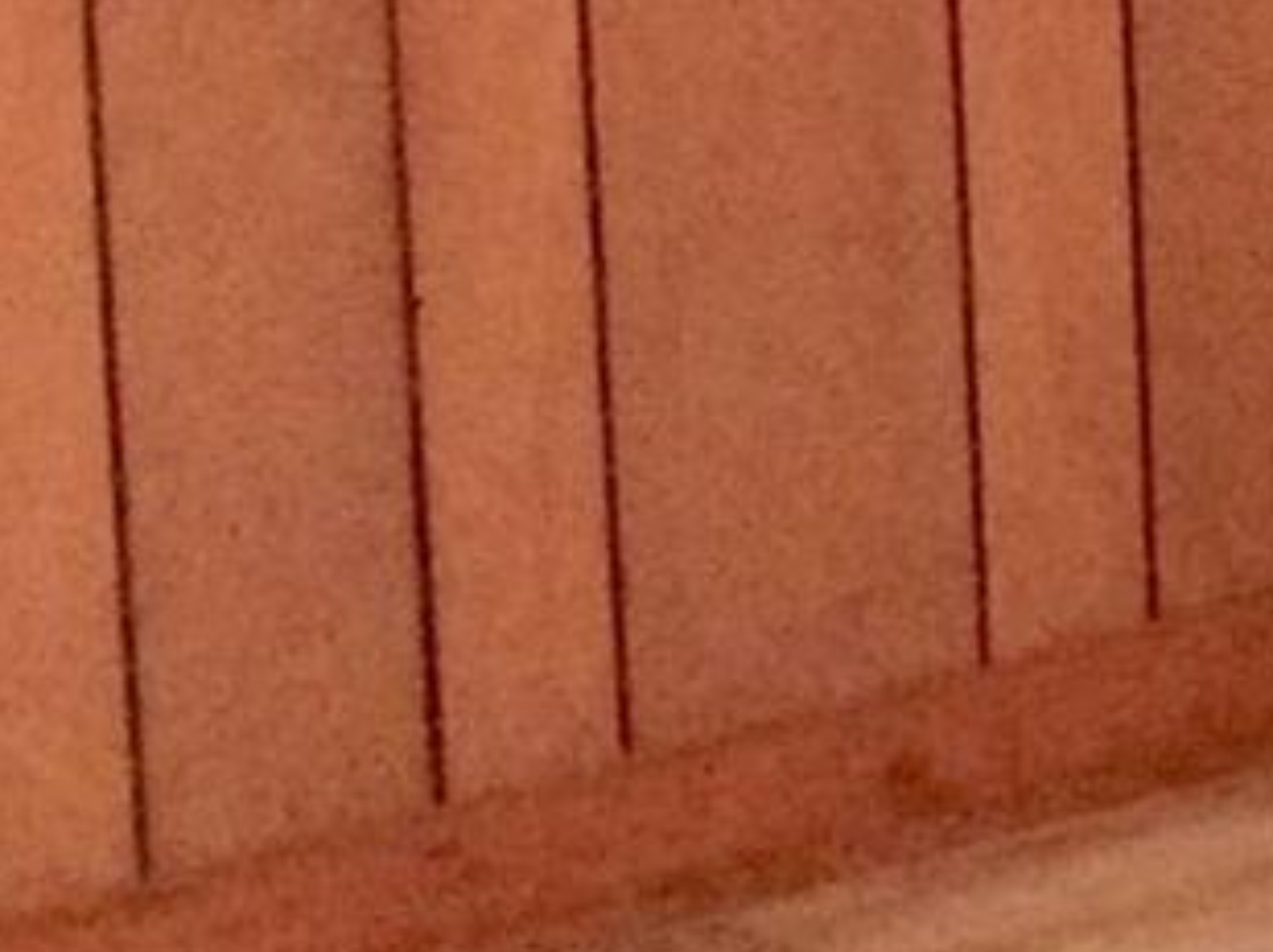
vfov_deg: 6.8
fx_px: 7787
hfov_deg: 8.3
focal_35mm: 212
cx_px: 3407
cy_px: -752
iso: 160
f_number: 2.4
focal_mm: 3.3
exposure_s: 1/24
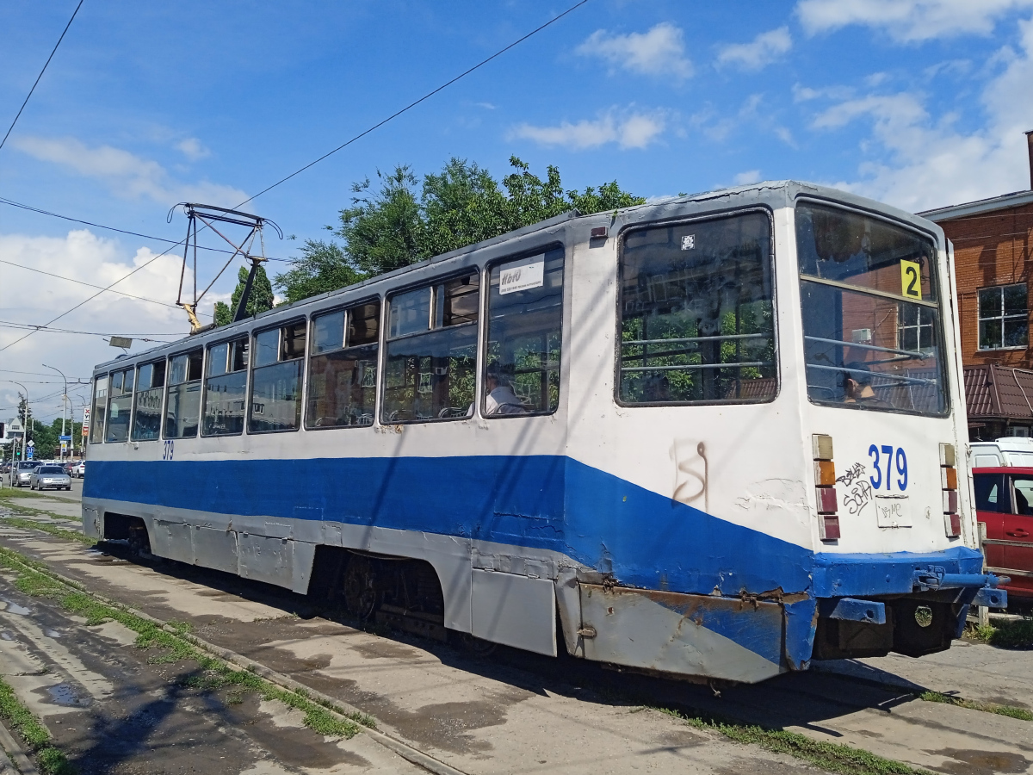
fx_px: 836
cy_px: 388
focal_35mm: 28
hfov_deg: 63.4
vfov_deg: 49.7
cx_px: 516
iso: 114
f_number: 2.2
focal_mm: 3.43
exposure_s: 1/1387
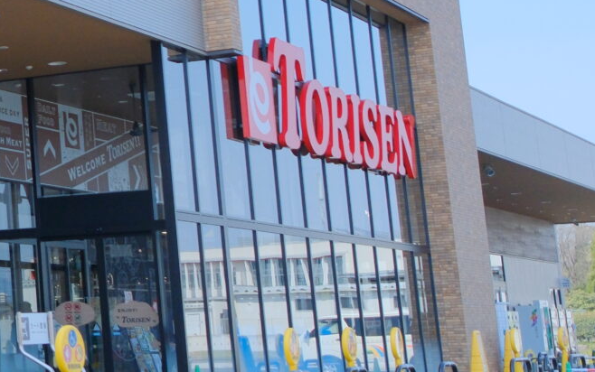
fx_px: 1736
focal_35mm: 107
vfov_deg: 12.1
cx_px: -364
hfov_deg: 17.1
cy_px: 16
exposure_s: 1/2500
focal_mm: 18
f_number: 2.8
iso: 800
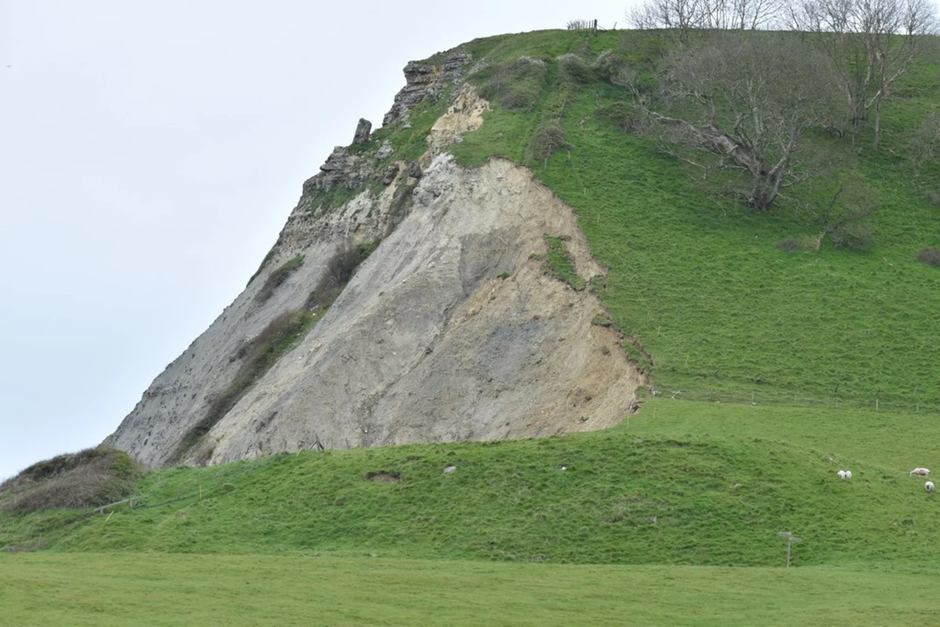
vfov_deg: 9.3
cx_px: 470
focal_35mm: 147
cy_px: 314
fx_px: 3839
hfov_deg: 14.0
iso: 140
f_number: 8
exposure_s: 1/250
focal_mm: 98
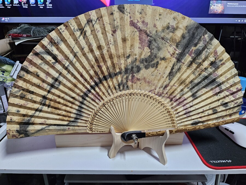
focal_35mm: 24
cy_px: 92
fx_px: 171
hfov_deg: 71.6
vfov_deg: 56.8
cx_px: 123
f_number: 1.8
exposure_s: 1/120
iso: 640
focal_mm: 5
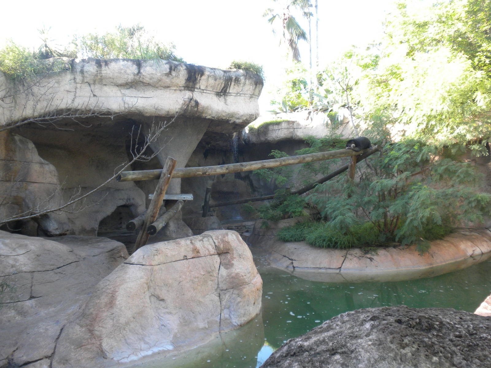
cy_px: 184
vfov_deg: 38.7
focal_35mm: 37
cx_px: 246
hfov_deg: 50.1
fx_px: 525
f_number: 3.5
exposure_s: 1/95.1
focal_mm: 6.6
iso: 131
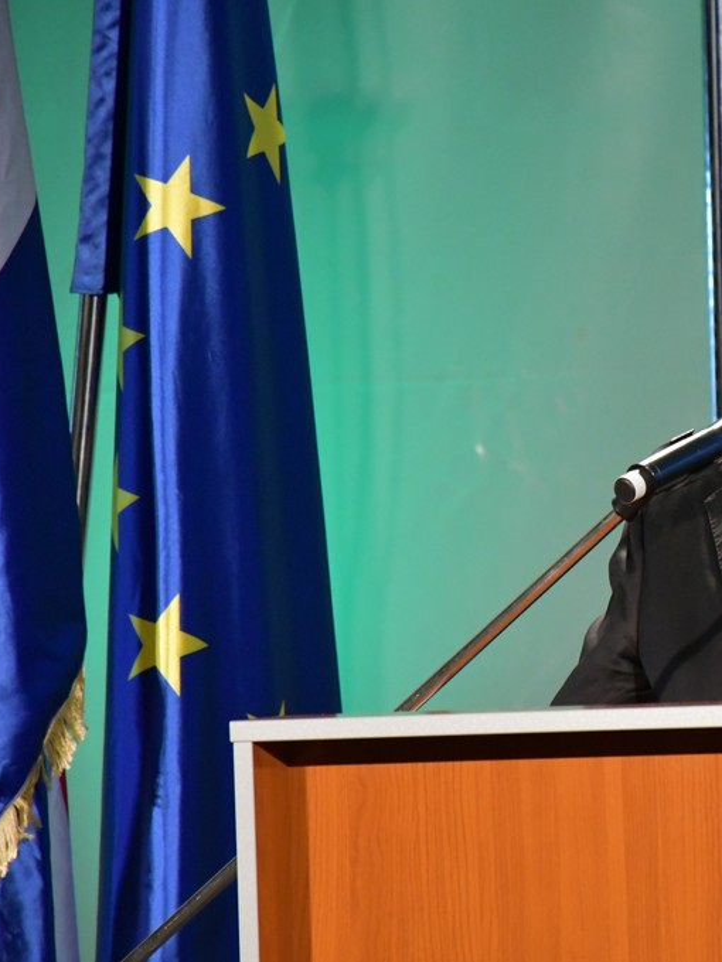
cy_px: 482
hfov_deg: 4.9
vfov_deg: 6.5
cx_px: 680
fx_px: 8454
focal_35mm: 304
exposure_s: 1/250
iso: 5000
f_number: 5.6
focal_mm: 140
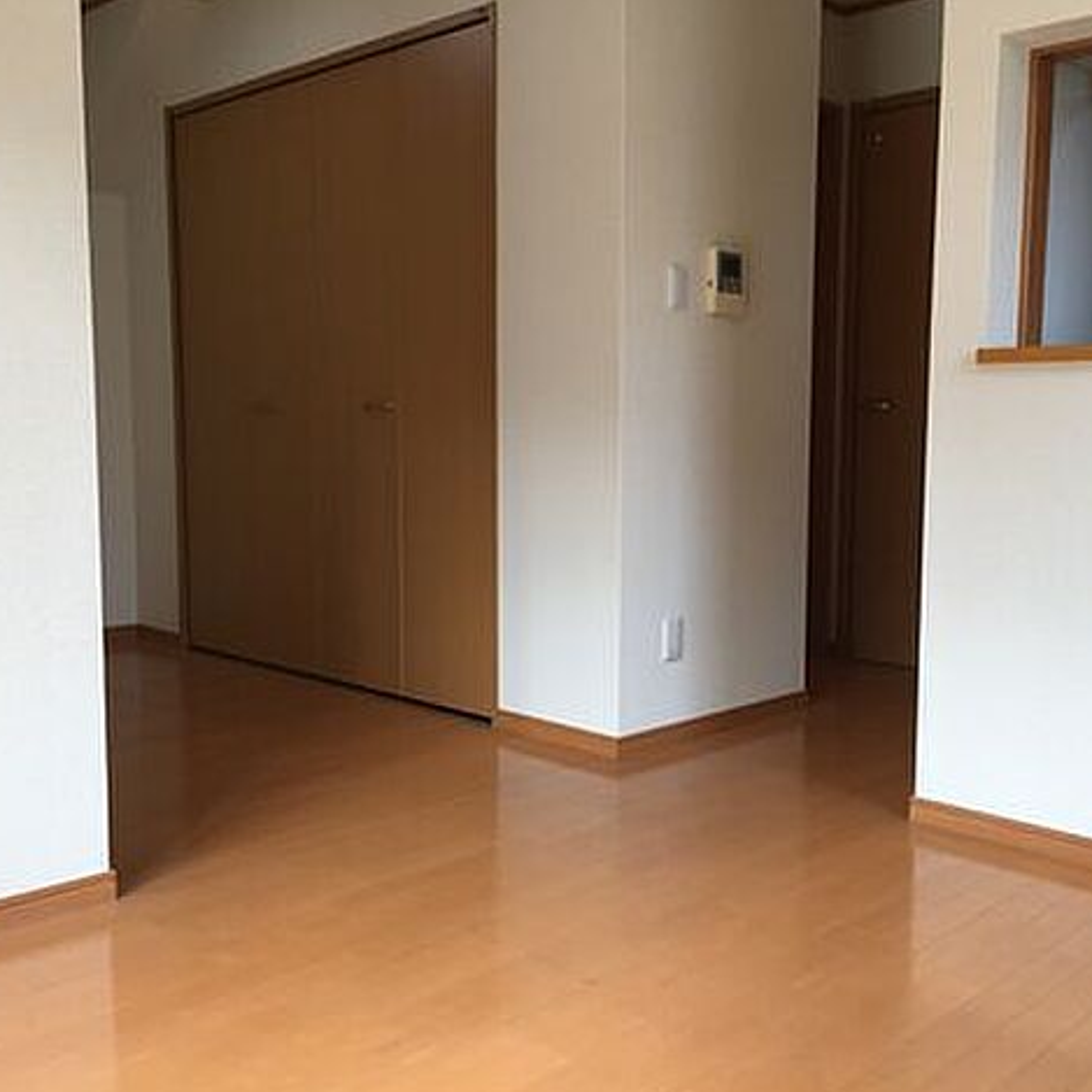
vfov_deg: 47.2
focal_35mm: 35
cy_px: 549
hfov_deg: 47.1
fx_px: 1249
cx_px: 603
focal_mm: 4.15
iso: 32
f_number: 2.2
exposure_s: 1/60
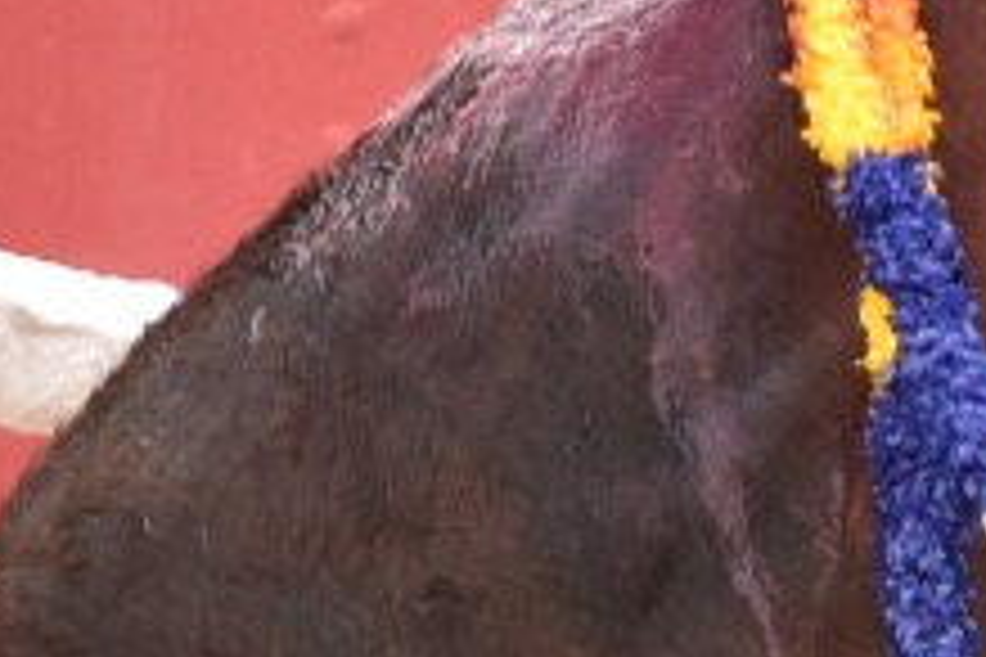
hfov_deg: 1.1
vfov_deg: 0.7
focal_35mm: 1852
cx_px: 666
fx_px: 50720
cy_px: 464
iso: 2200
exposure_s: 1/640
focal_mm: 250
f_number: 5.6
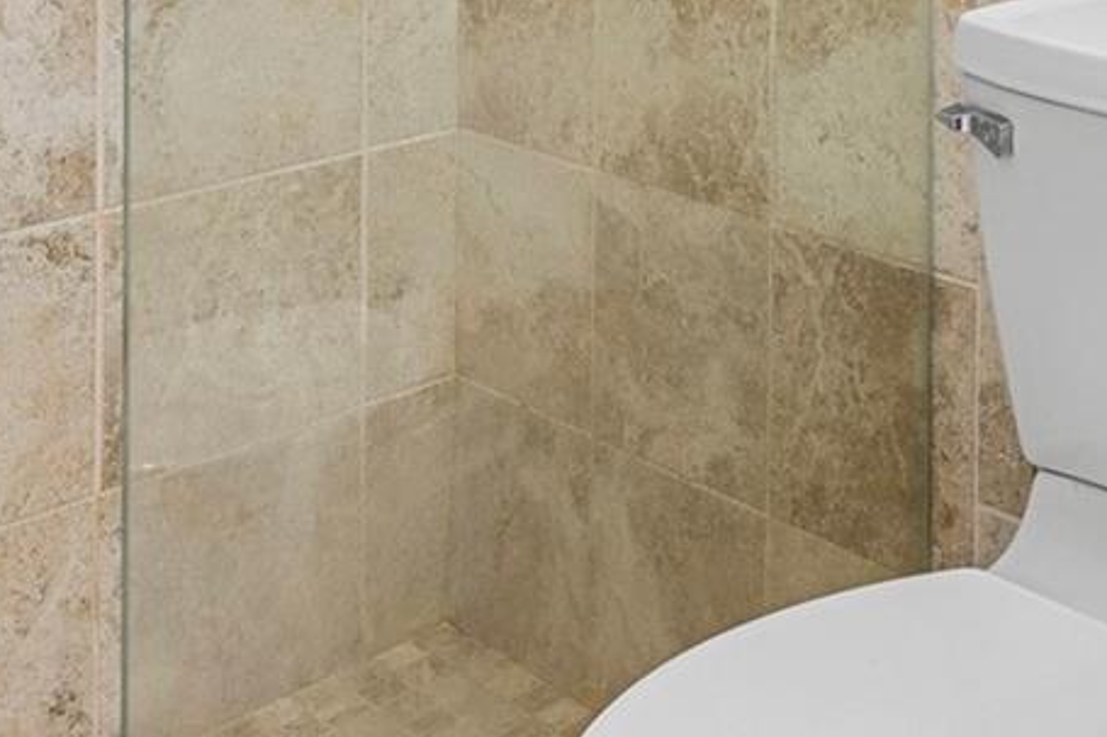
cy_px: -483
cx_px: 1136
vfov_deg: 18.2
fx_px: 1936
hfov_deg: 29.5
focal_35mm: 63
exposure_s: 1/10
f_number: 8
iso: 500
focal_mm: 14
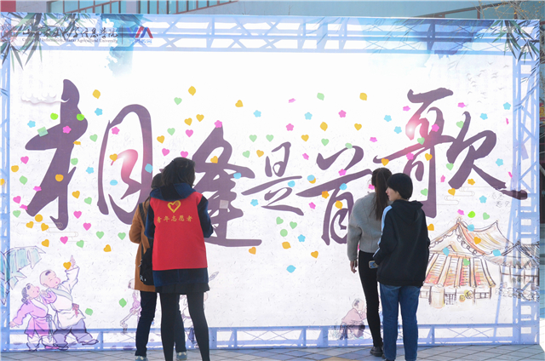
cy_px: 180
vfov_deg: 25.6
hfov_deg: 37.9
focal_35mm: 52
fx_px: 793
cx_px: 272
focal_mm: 35
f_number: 8
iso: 1600
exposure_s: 1/1600
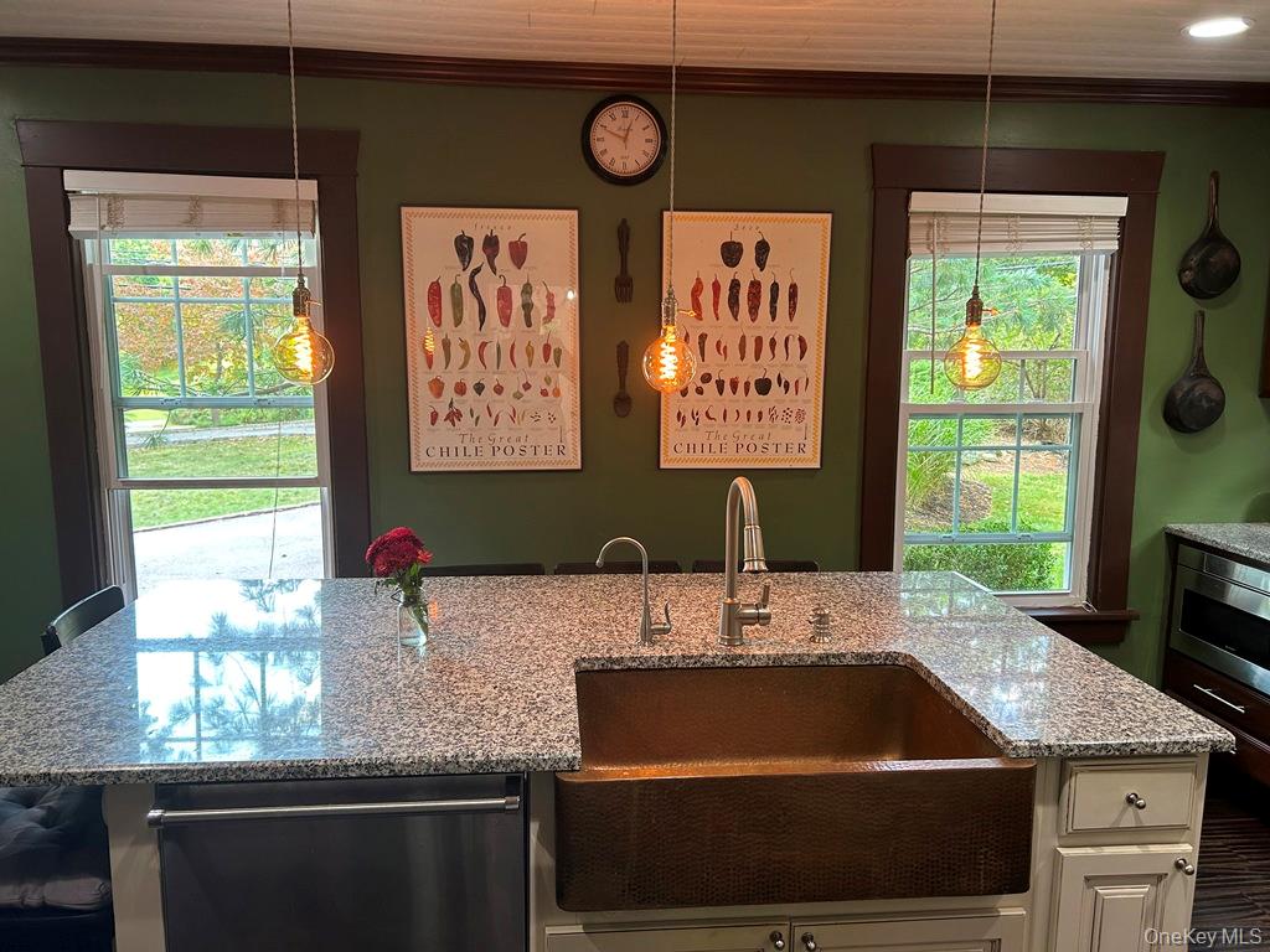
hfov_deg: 67.3
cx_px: 635
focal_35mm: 26
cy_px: 476
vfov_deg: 53.1
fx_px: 954
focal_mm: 5.7
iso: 80
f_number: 1.5
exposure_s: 1/60
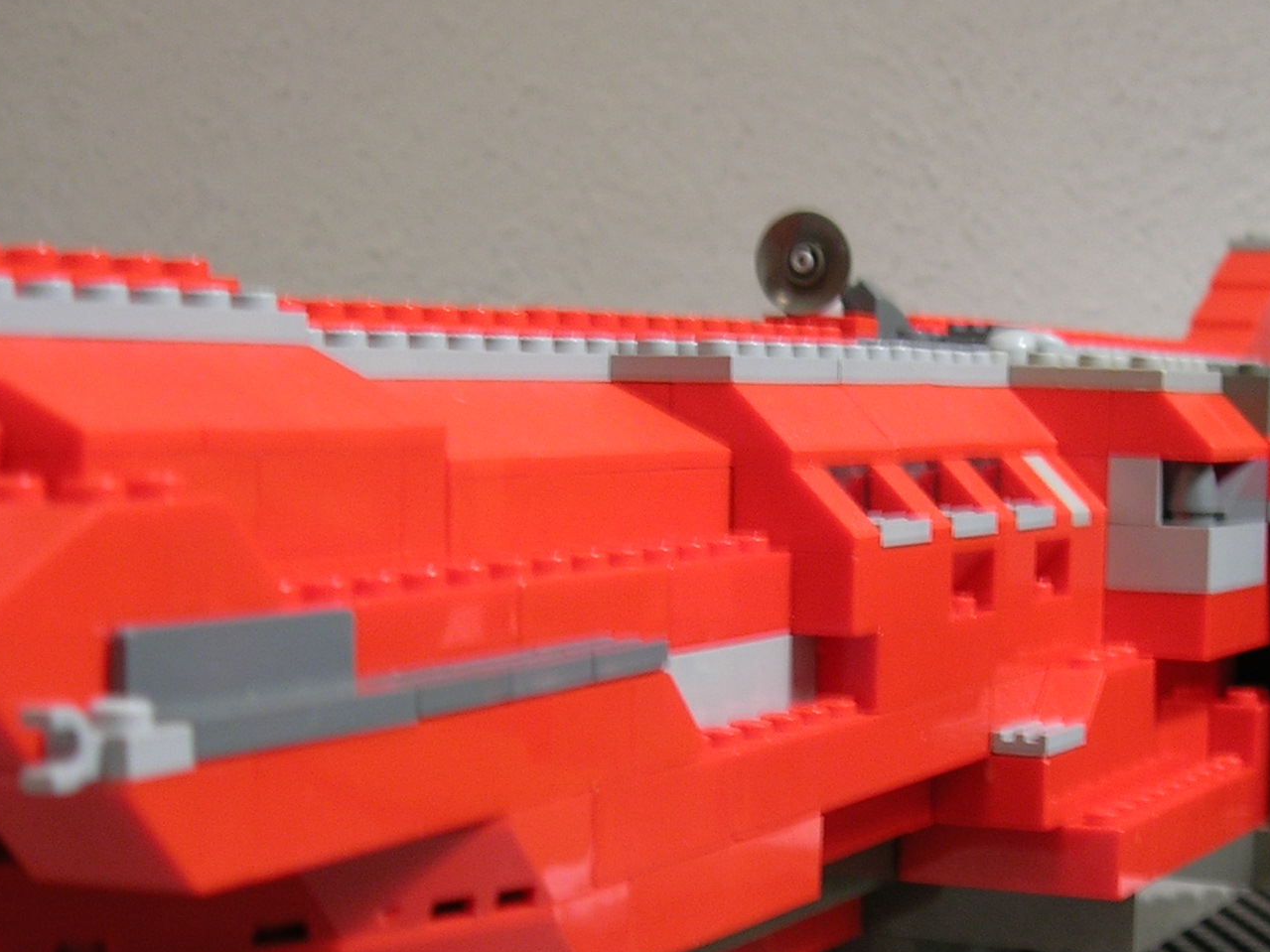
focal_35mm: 77
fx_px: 2825
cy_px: 814
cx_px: 893
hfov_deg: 25.1
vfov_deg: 18.9
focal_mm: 7.8
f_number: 2.8
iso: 64
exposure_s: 1/4
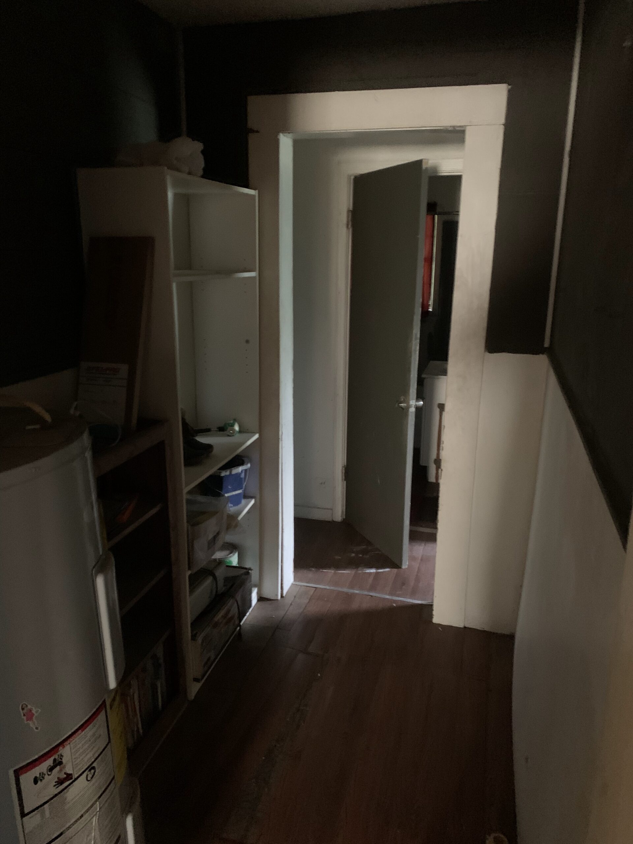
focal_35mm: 26
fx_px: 634
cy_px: 422
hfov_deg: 53.1
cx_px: 316
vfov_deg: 67.3
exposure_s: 1/15
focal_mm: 4.25
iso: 800
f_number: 1.8
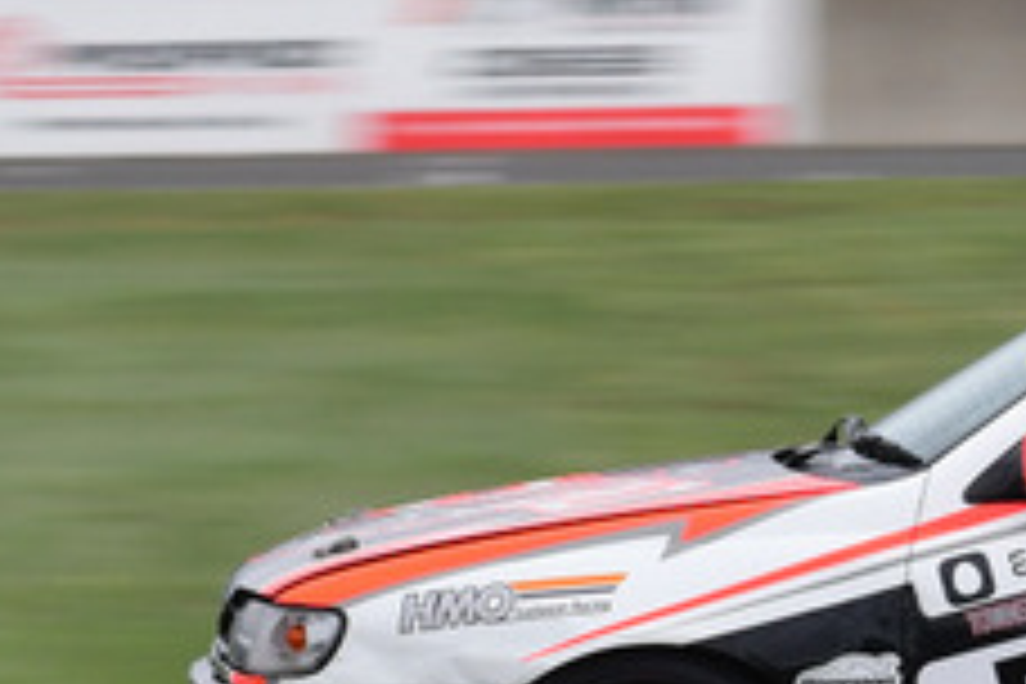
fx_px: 33000
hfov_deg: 1.8
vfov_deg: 1.2
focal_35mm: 1158
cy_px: -72
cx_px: 1251
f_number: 10
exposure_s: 1/250
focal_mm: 220
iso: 320
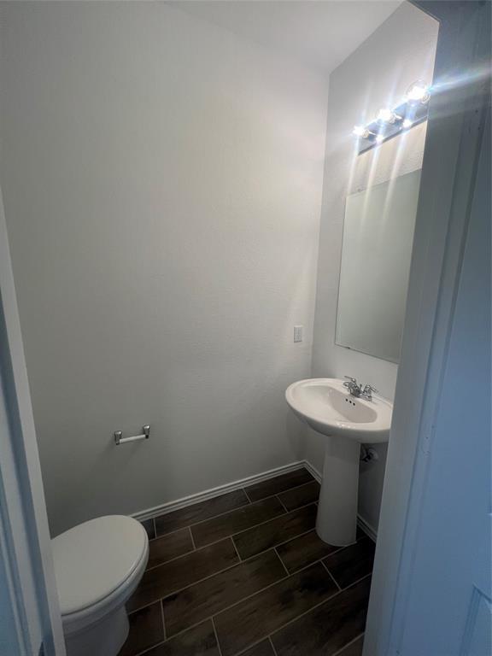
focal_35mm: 13
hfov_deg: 89.9
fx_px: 246
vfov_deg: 106.2
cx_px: 246
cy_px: 328
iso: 100
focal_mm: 1.57
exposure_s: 1/120
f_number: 1.8
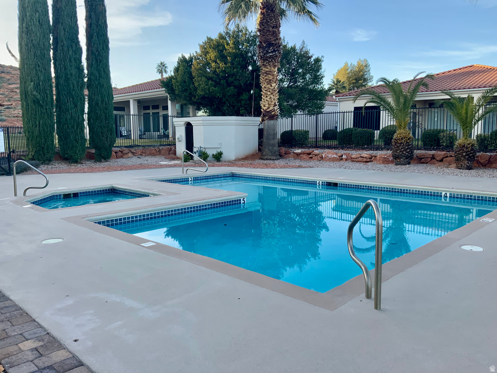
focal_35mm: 29
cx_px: 248
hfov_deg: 61.7
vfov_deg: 48.2
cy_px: 186
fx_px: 416
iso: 16
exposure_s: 1/264
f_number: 1.8
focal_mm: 3
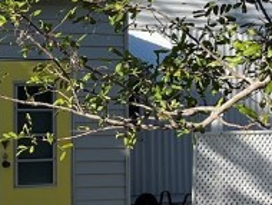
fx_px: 1101
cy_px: 42
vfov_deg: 10.6
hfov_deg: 14.0
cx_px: 43
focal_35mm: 140
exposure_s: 1/2825
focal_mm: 5.1
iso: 50
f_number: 1.6
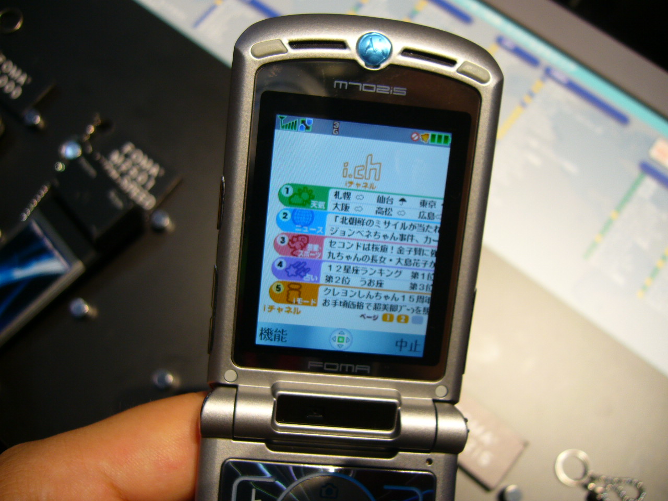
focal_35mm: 35
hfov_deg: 52.6
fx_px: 675
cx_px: 334
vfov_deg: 40.7
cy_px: 250
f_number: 2.8
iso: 80
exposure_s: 1/40
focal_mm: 5.8
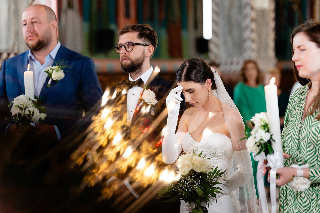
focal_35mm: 85
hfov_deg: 23.9
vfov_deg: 16.1
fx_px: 755
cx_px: 160
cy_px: 106
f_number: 2
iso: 1000
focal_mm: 85
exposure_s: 1/250
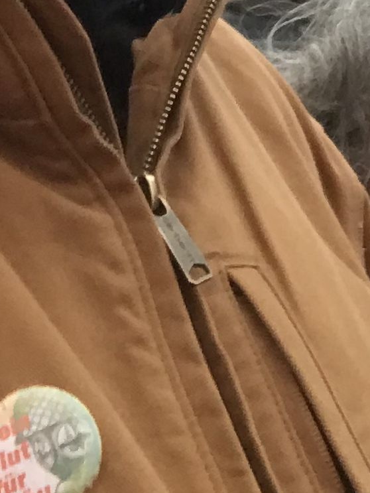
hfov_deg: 11.1
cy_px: -423
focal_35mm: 133
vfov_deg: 13.2
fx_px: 1894
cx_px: 313
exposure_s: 1/33
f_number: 2.2
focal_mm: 2.87
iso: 25
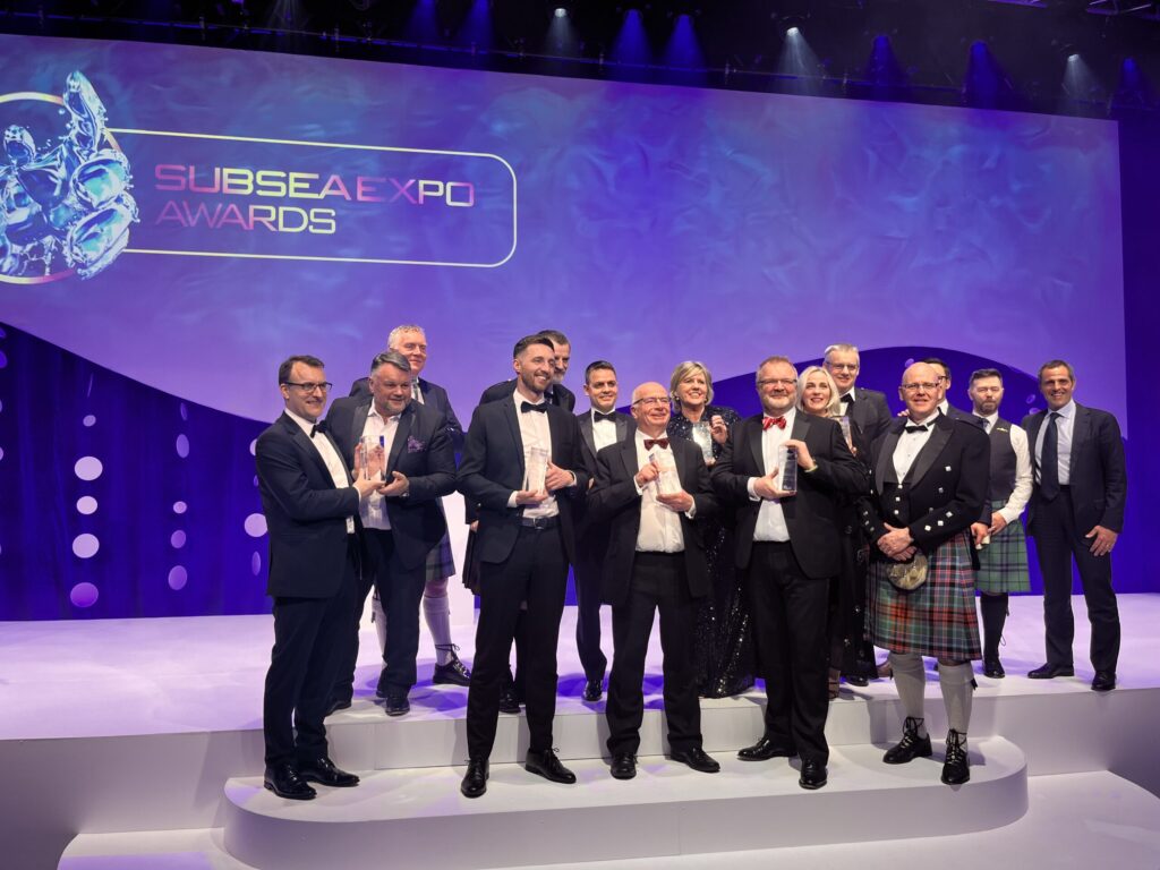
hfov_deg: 67.3
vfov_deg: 53.1
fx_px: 871
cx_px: 580
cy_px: 435
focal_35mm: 26
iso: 40
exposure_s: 1/122
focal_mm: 5.1
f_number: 1.6
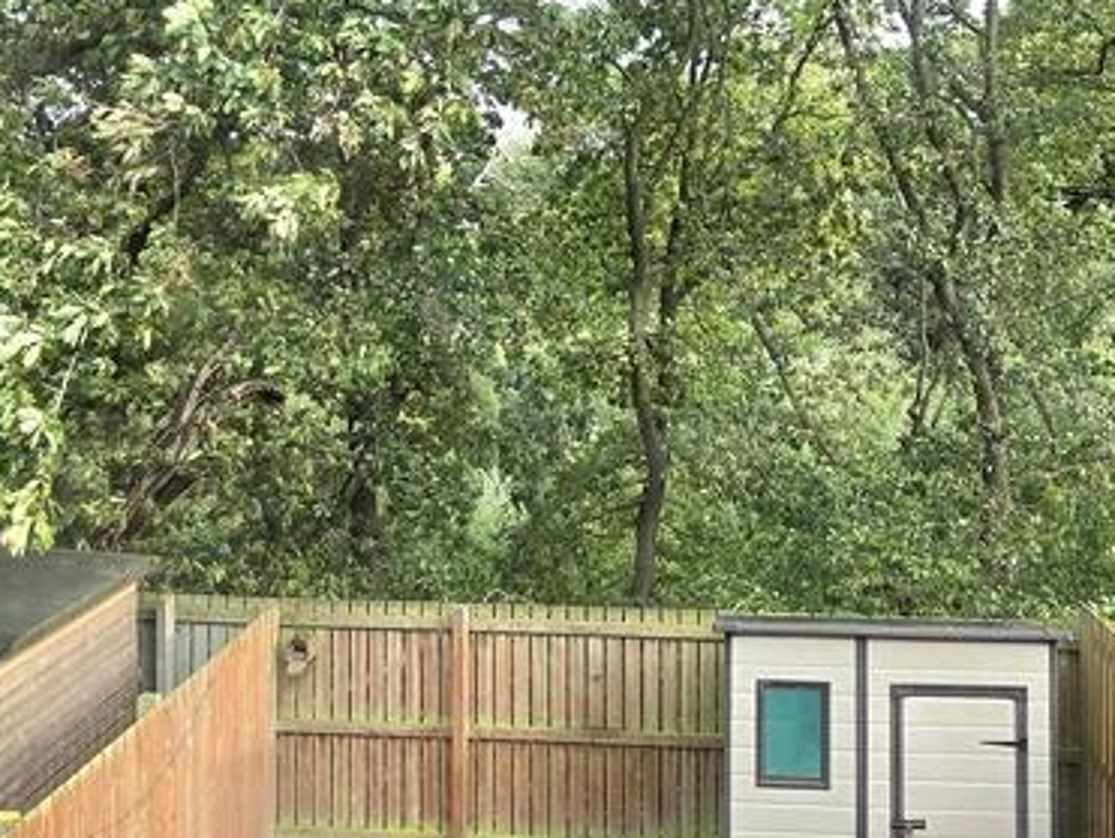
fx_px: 1128
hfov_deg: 52.1
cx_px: 688
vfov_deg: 39.4
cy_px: 183
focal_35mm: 35
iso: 50
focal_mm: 2.2
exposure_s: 1/213
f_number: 2.2
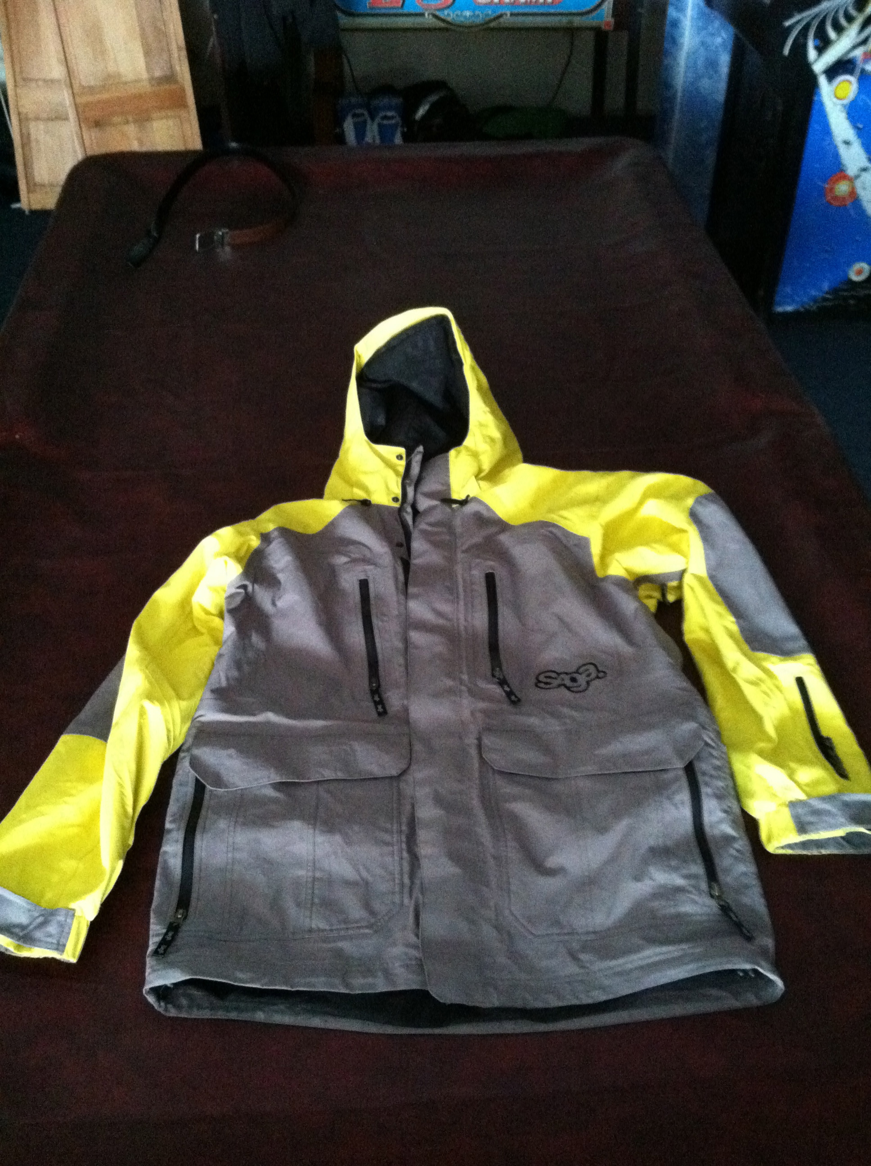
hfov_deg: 40.6
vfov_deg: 52.7
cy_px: 583
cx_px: 436
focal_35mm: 35
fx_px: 1177
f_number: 2.8
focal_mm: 3.85
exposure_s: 1/15
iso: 1000
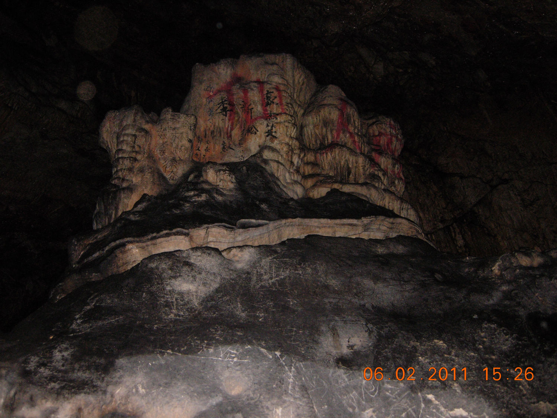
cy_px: 209
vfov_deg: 39.7
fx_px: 579
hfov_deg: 51.4
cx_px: 278
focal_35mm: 36
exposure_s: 1/128
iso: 200
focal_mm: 7.5
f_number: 2.7
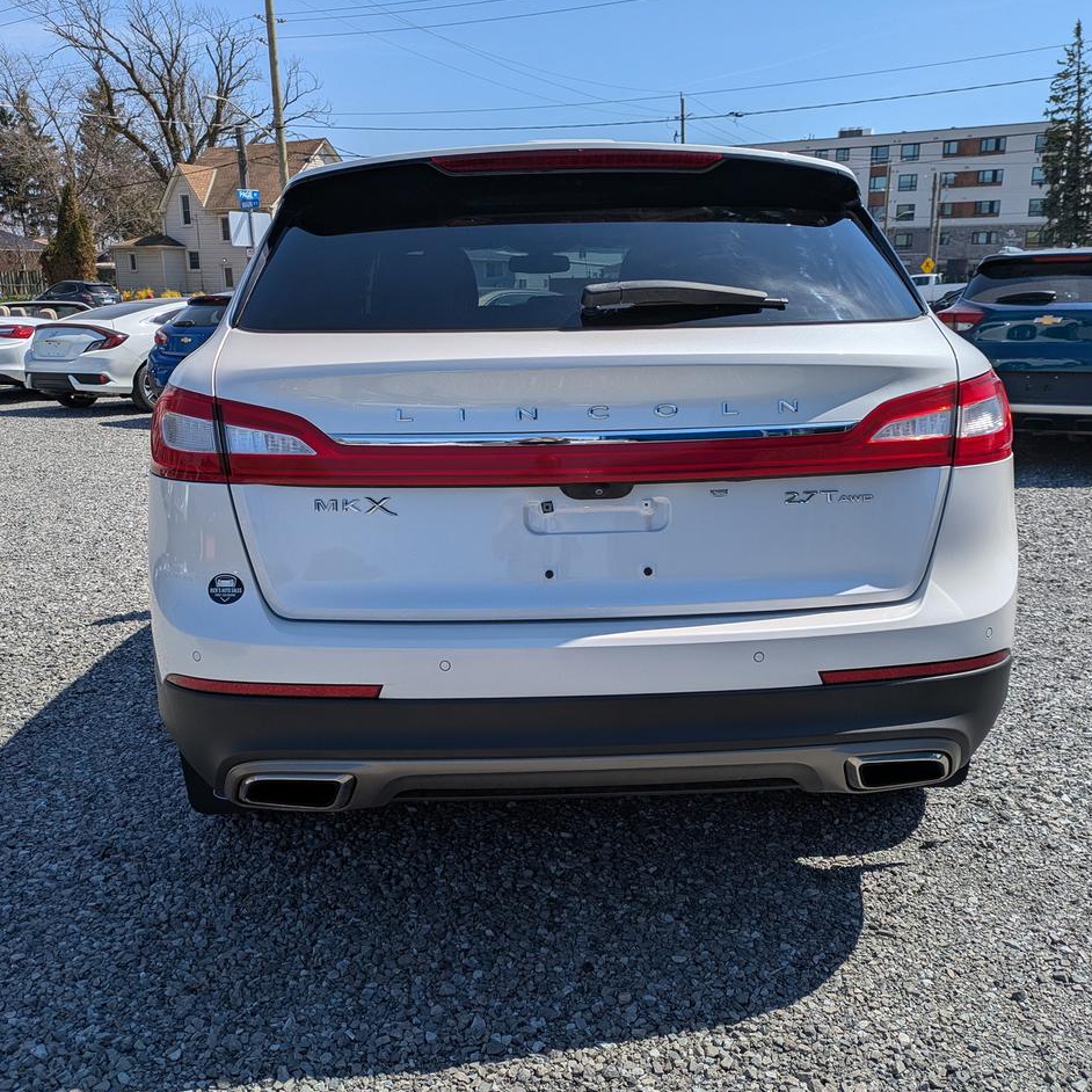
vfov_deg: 54.0
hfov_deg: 54.0
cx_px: 584
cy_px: 552
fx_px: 1071
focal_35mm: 30
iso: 44
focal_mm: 5.43
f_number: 1.89
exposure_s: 1/3745
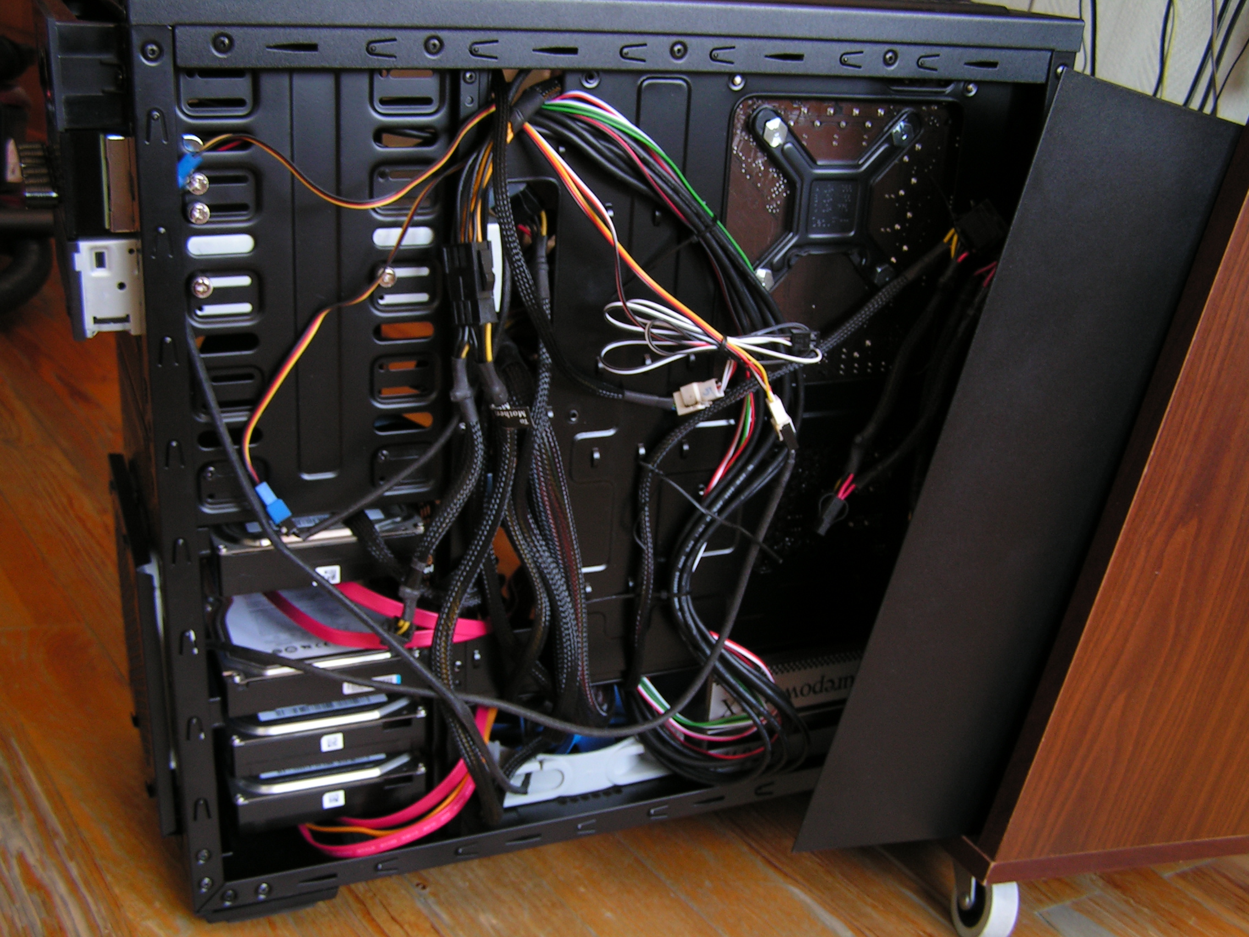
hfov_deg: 49.0
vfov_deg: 37.7
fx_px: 1371
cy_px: 468
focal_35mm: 38
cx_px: 624
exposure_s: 1/8
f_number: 2.8
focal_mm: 6.3
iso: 50
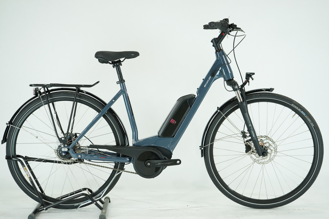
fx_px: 539
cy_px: 110
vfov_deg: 23.0
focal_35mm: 59
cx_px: 164
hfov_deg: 33.9
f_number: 5.6
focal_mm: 59
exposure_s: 1/200
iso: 1600
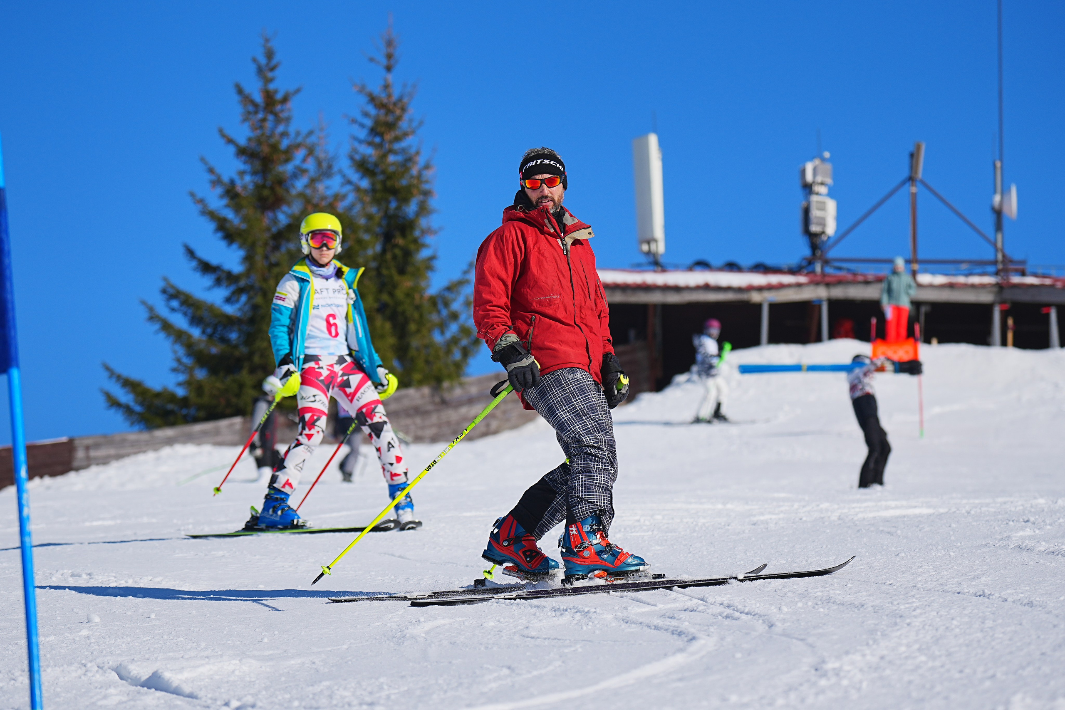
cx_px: 532
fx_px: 4171
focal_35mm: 141
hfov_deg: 14.6
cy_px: 355
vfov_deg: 9.7
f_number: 2.8
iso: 100
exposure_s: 1/5000
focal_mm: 94
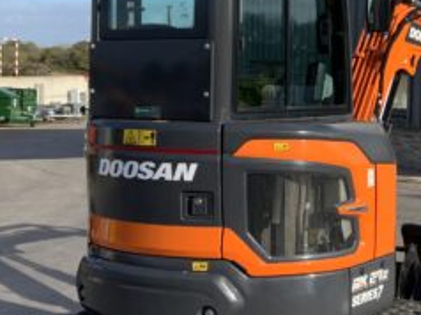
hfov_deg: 24.6
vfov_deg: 18.9
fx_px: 948
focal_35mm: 78
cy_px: 143
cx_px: 336
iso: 16
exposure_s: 1/1250
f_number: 1.8
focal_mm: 3
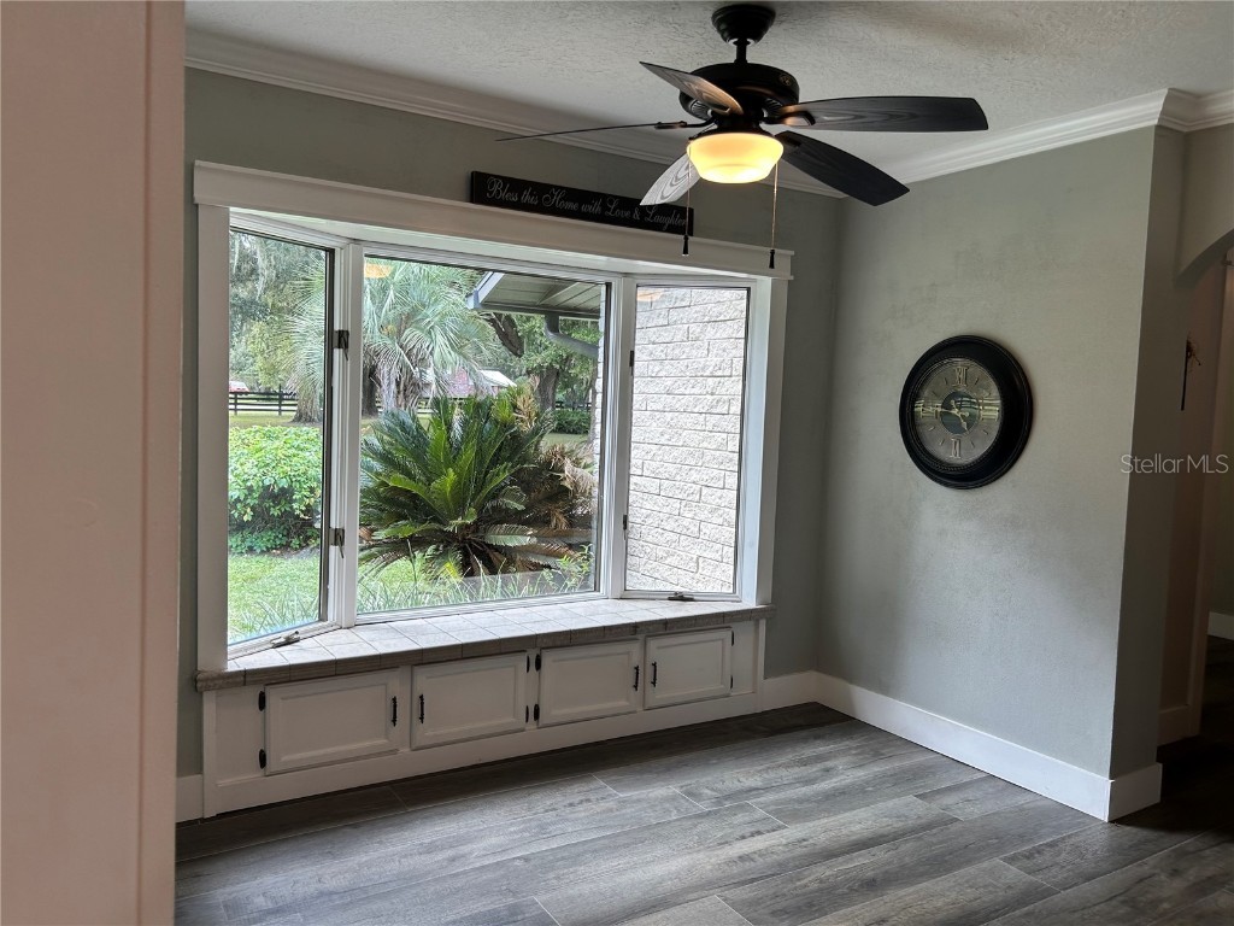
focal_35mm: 26
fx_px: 927
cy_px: 463
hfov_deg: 67.3
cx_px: 617
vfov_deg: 53.1
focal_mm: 5.7
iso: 40
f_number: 1.5
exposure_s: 1/126
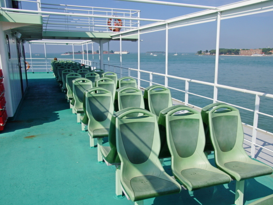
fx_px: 260
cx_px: 155
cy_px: 102
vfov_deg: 42.9
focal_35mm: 33
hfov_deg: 55.2
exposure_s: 1/250
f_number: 13
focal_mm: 20
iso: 100
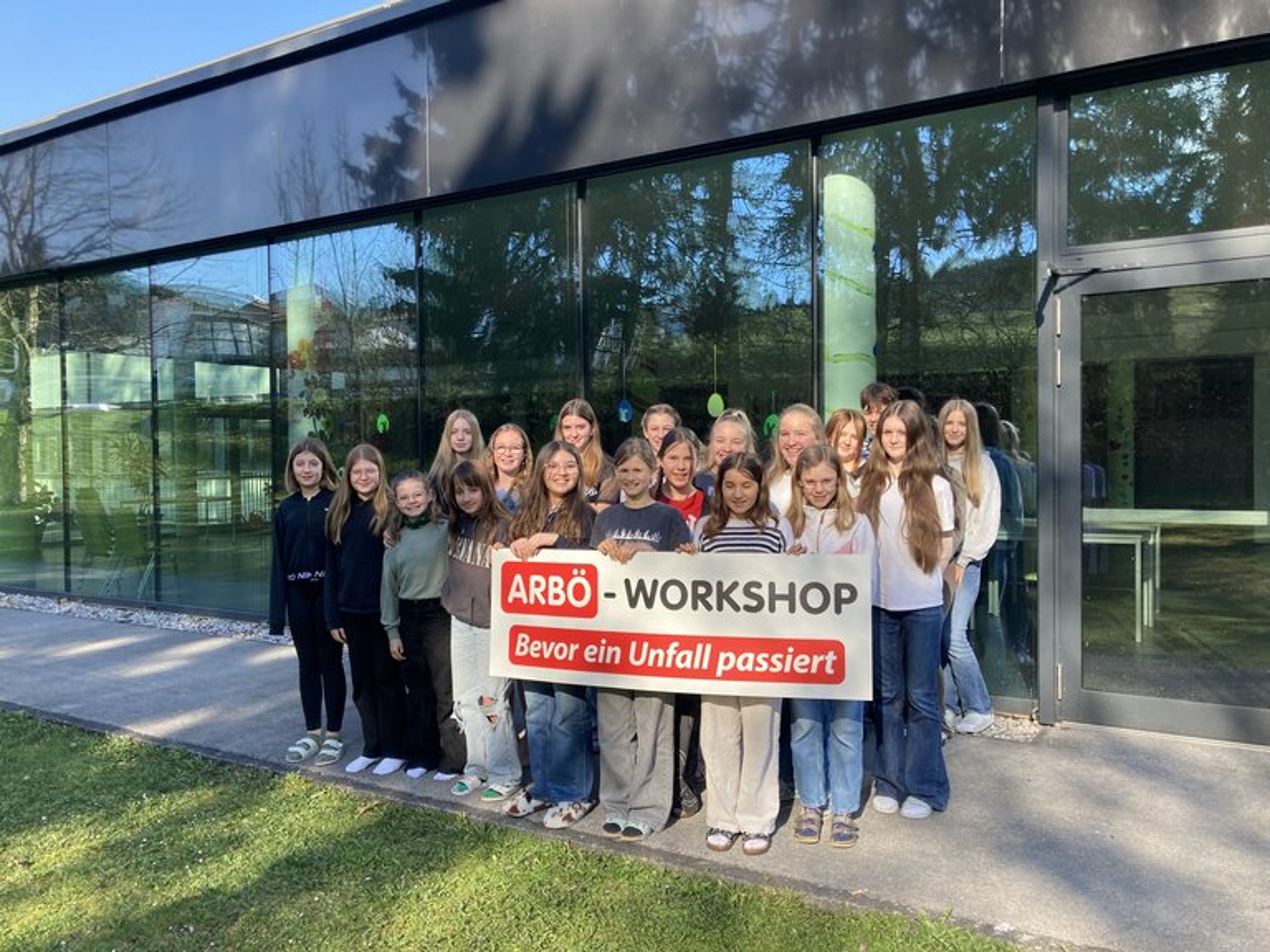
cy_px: 476
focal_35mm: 28
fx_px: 1027
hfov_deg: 63.4
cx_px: 635
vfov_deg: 49.7
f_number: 1.8
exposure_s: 1/345
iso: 20
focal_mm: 3.99
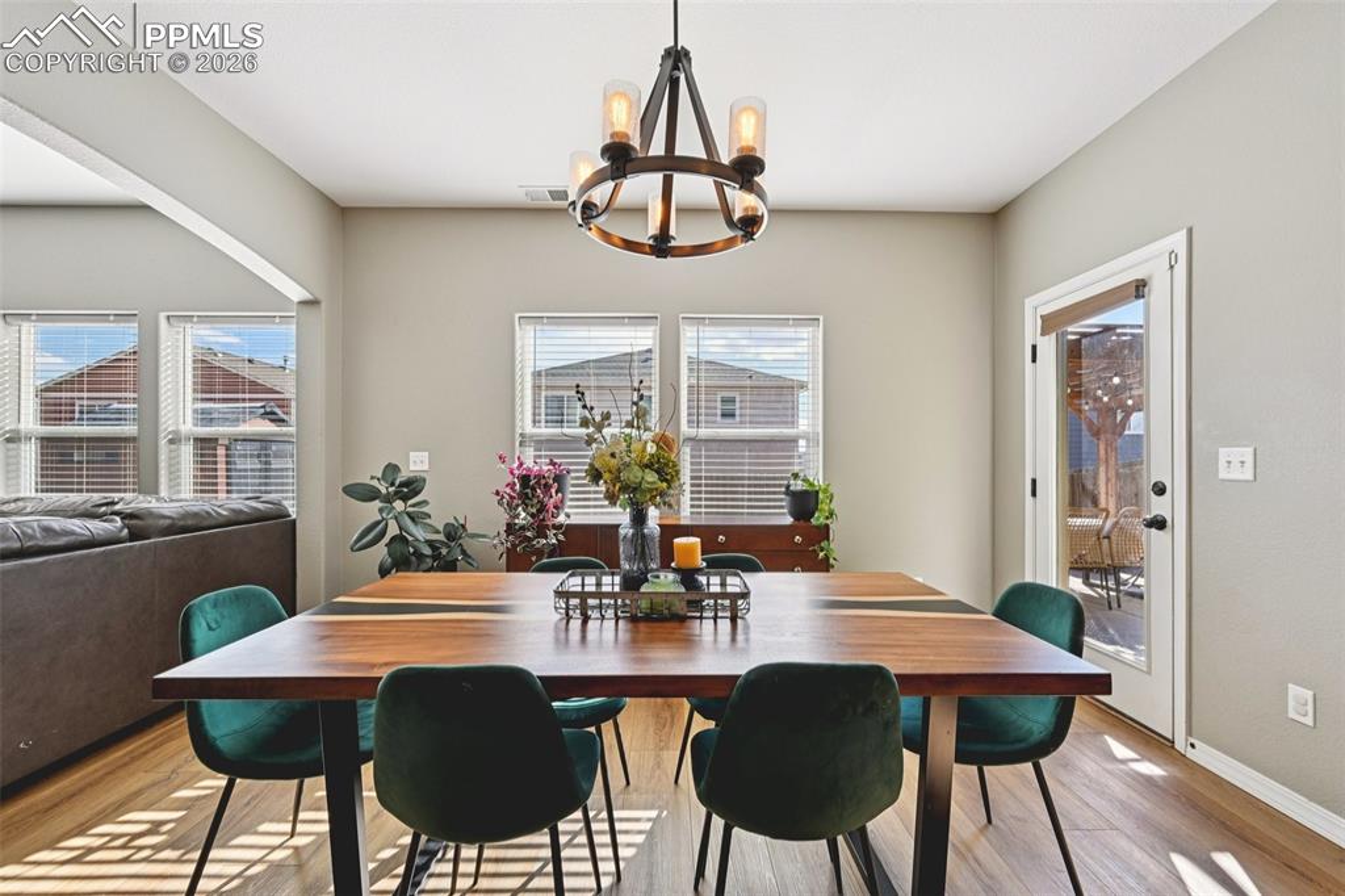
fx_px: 523
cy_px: 448
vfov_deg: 81.2
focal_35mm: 14
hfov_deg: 104.3
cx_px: 672
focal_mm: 14
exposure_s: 1/15
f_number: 11
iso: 200
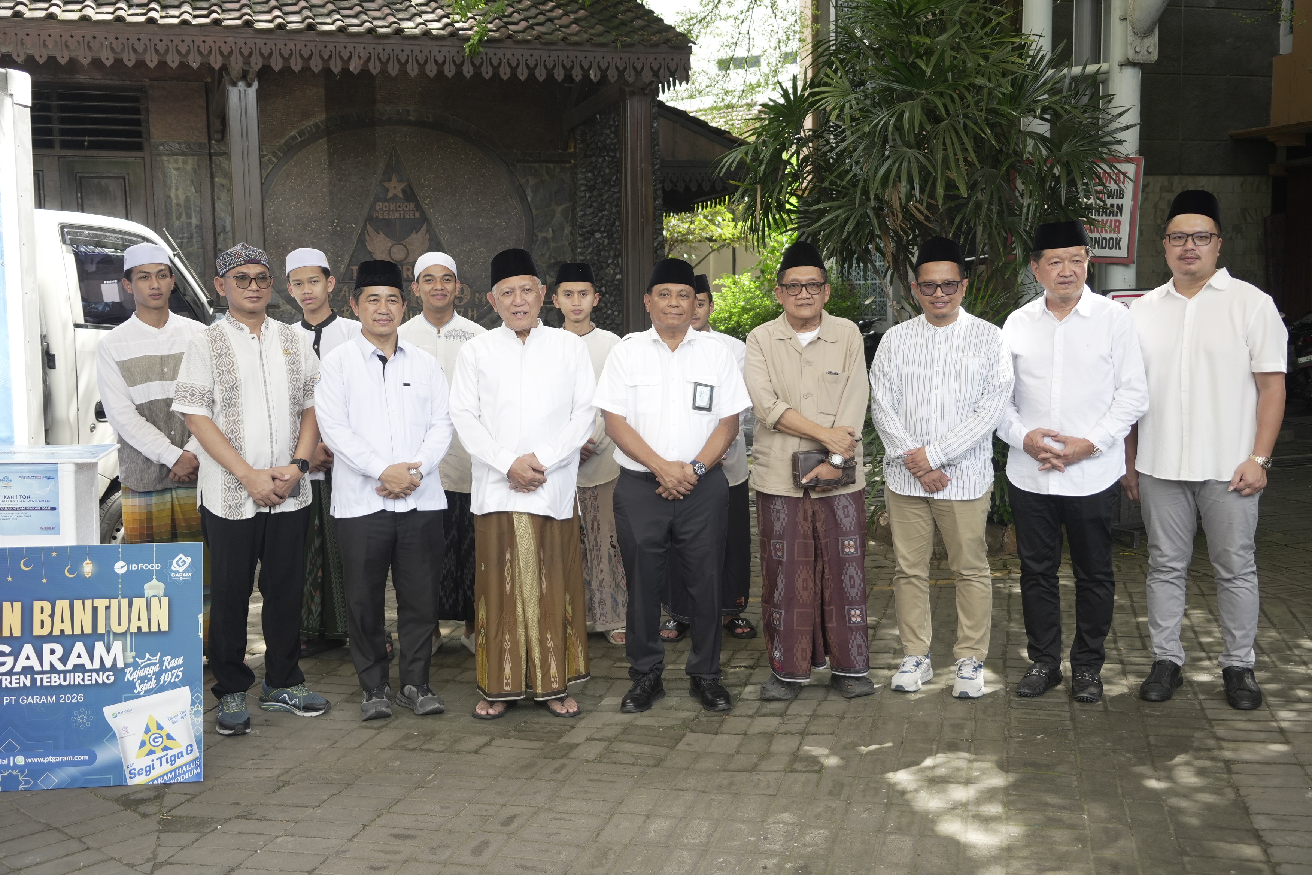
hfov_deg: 53.1
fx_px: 1312
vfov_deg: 36.9
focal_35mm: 36
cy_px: 438
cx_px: 656
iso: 500
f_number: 4
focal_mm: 36
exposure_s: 1/320
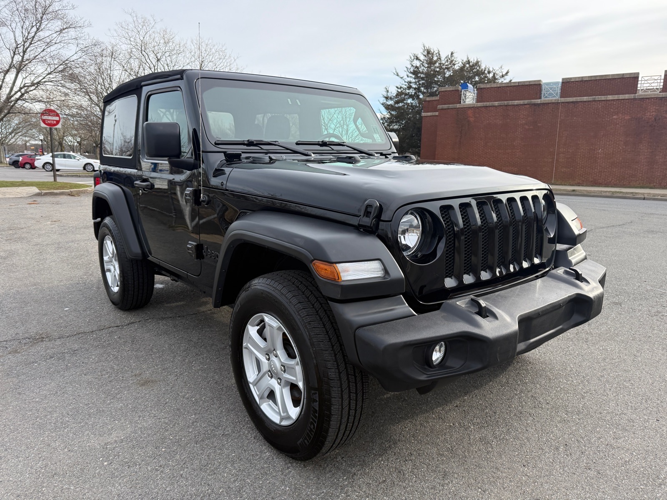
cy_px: 250
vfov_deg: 56.8
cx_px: 334
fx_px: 462
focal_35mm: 24
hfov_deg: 71.6
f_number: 1.78
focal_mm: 6.76
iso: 100
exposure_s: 1/1522
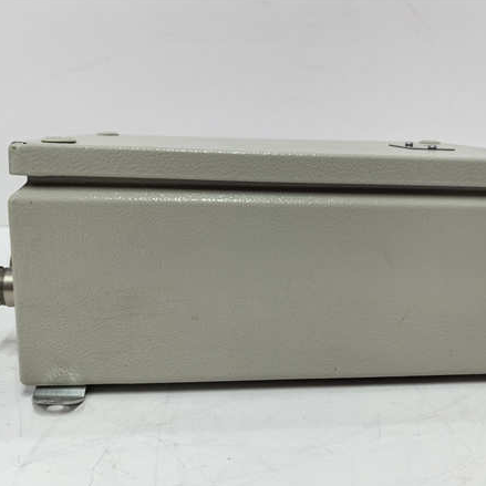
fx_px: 556
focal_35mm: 35
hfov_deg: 47.1
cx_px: 276
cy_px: 244
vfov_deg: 47.2
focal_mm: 5.75
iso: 125
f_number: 2
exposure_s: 1/100
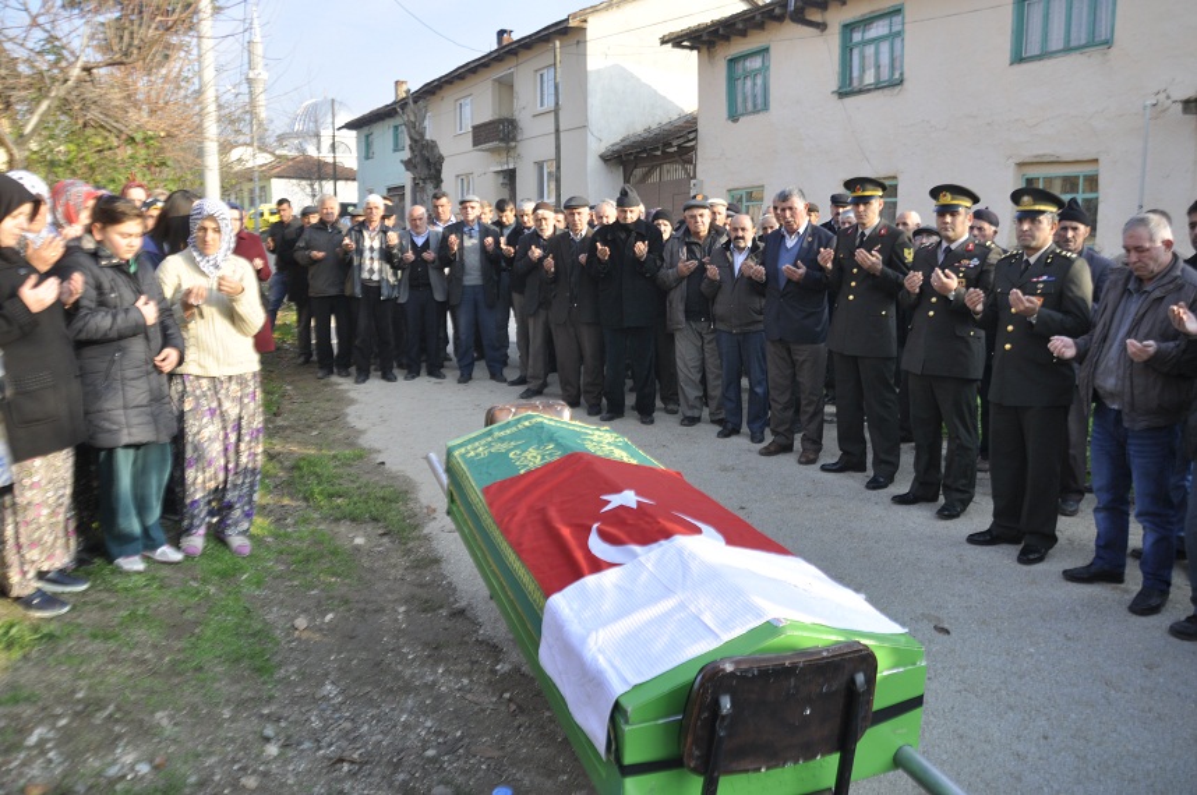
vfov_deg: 47.8
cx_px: 598
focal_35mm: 27
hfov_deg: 67.4
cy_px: 398
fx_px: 897
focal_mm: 18
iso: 200
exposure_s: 1/160
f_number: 5
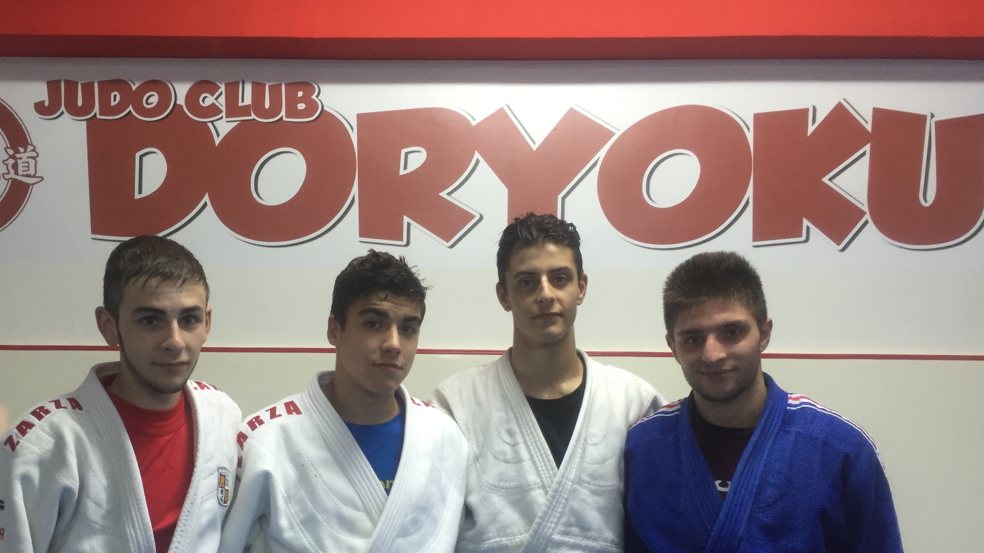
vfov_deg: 31.4
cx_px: 417
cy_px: 421
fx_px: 965
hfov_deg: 53.8
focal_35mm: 37
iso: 125
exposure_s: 1/33
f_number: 2.2
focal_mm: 4.15
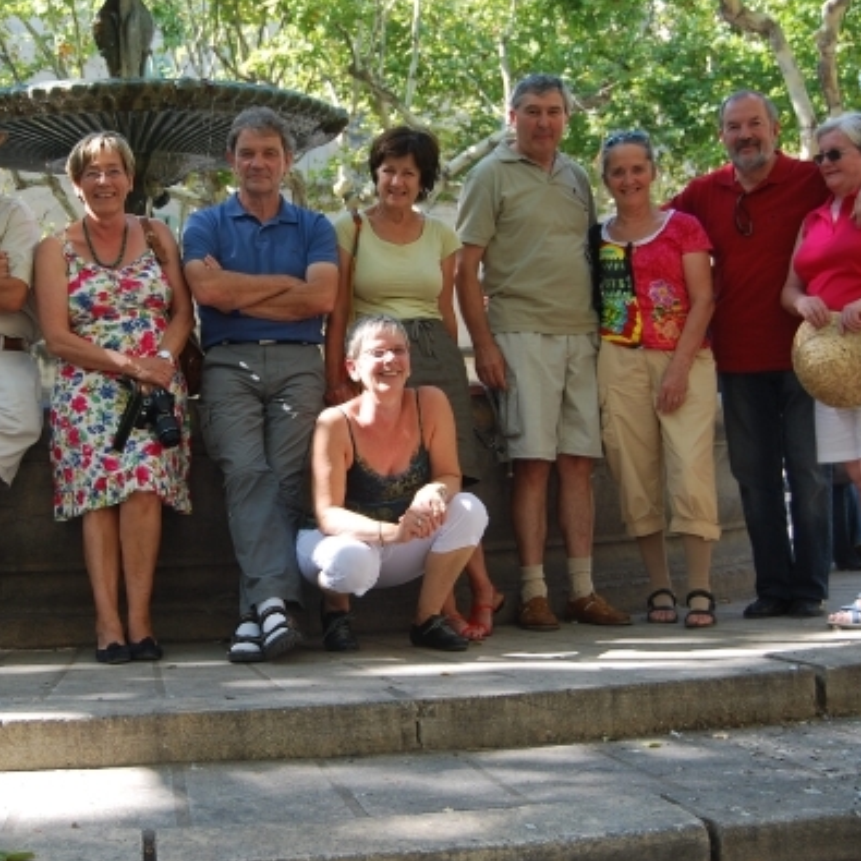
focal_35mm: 62
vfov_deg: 27.7
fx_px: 1745
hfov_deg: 27.5
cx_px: 266
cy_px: 425
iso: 180
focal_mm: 32
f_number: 5.6
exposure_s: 1/125
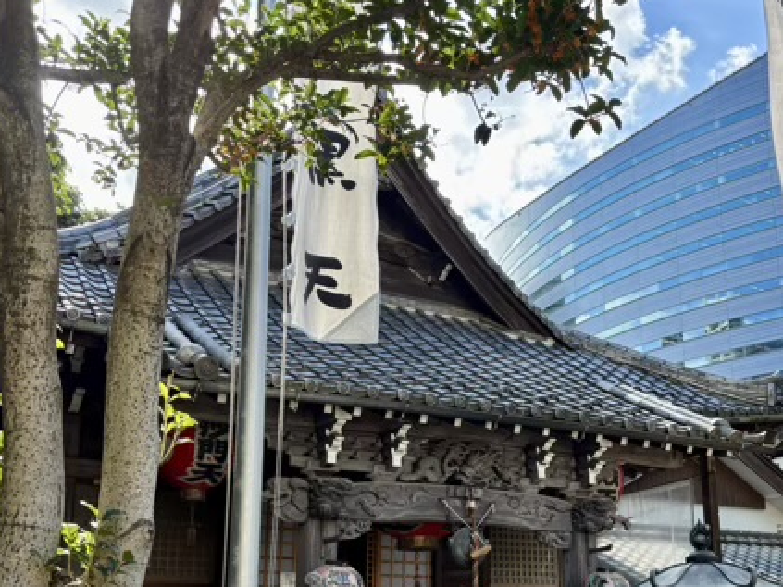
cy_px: 440
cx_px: 457
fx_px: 972
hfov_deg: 43.7
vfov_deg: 32.9
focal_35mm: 43
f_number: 1.6
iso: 50
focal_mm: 5.96
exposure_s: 1/805
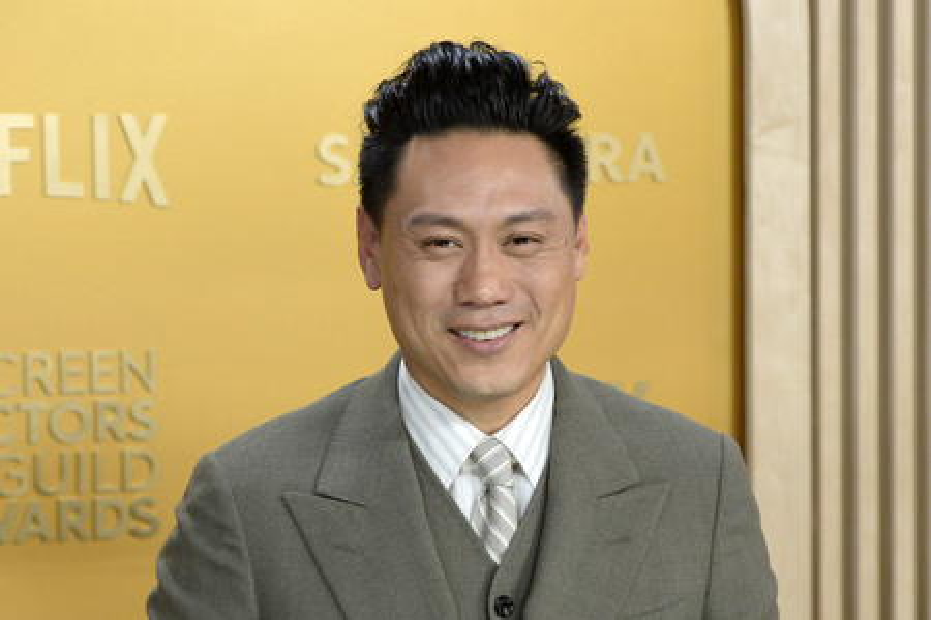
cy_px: 310
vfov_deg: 13.4
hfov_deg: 20.0
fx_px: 2638
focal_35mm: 102
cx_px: 466
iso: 2500
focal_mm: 102
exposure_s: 1/250
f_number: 5.6
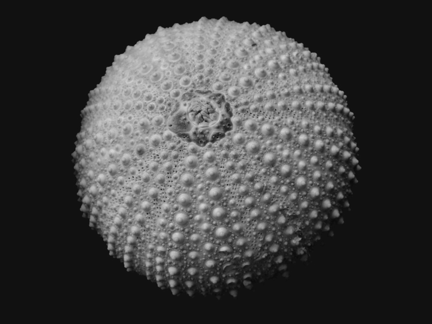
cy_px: 162
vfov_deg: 32.2
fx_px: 562
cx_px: 216
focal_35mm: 45
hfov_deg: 42.1
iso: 400
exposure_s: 1/50
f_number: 8
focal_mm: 8.1
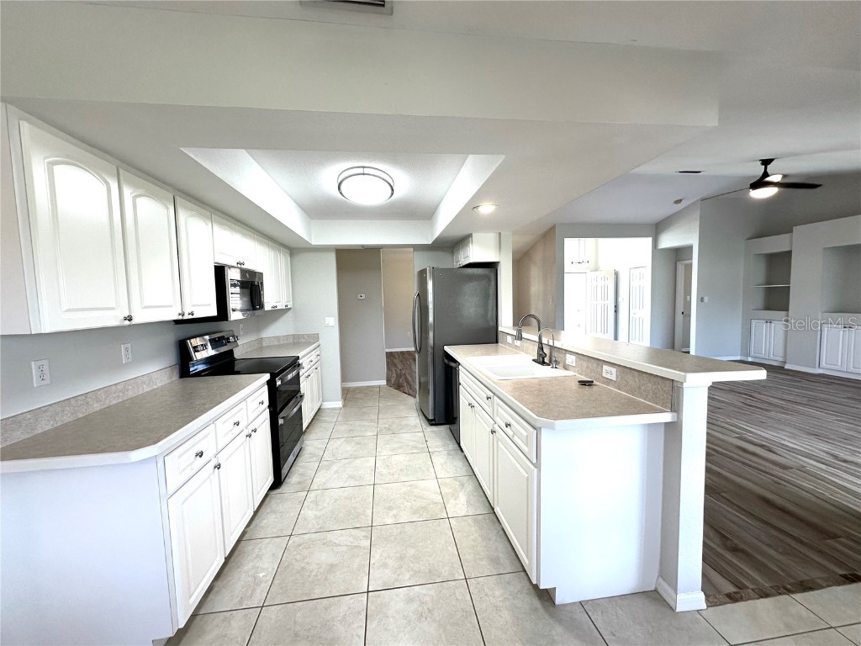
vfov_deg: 85.7
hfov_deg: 102.1
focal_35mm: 14
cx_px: 430
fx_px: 348
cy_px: 323
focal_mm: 2.22
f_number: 2.2
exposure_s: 1/120
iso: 125
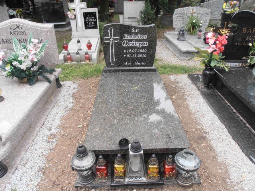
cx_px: 128
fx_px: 221
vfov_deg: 46.8
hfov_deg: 60.0
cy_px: 96
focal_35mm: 30
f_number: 3.5
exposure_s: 1/250
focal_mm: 5.25
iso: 80
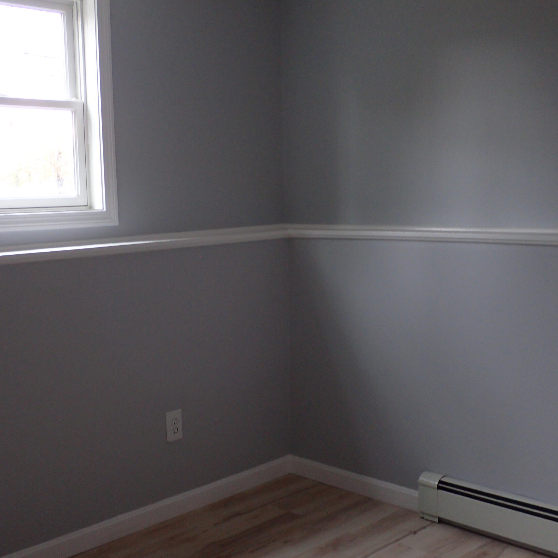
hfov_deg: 36.5
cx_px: 204
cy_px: 276
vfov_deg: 36.8
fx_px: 839
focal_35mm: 46
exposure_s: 1/40
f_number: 2.7
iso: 200
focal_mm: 6.86
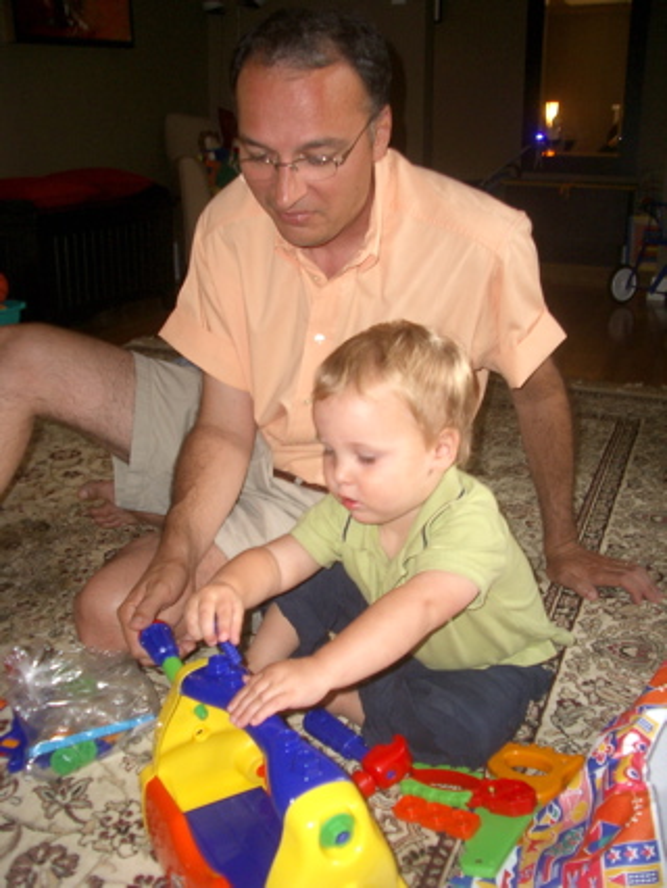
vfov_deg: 52.6
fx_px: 898
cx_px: 334
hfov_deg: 40.7
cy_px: 444
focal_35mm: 35
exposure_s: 1/40
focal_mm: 5.8
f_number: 2.6
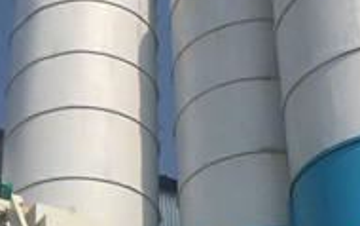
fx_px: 1109
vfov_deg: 11.5
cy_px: 225
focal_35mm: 113
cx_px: 40
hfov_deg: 18.2
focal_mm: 4.15
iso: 25
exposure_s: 1/4049
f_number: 2.2
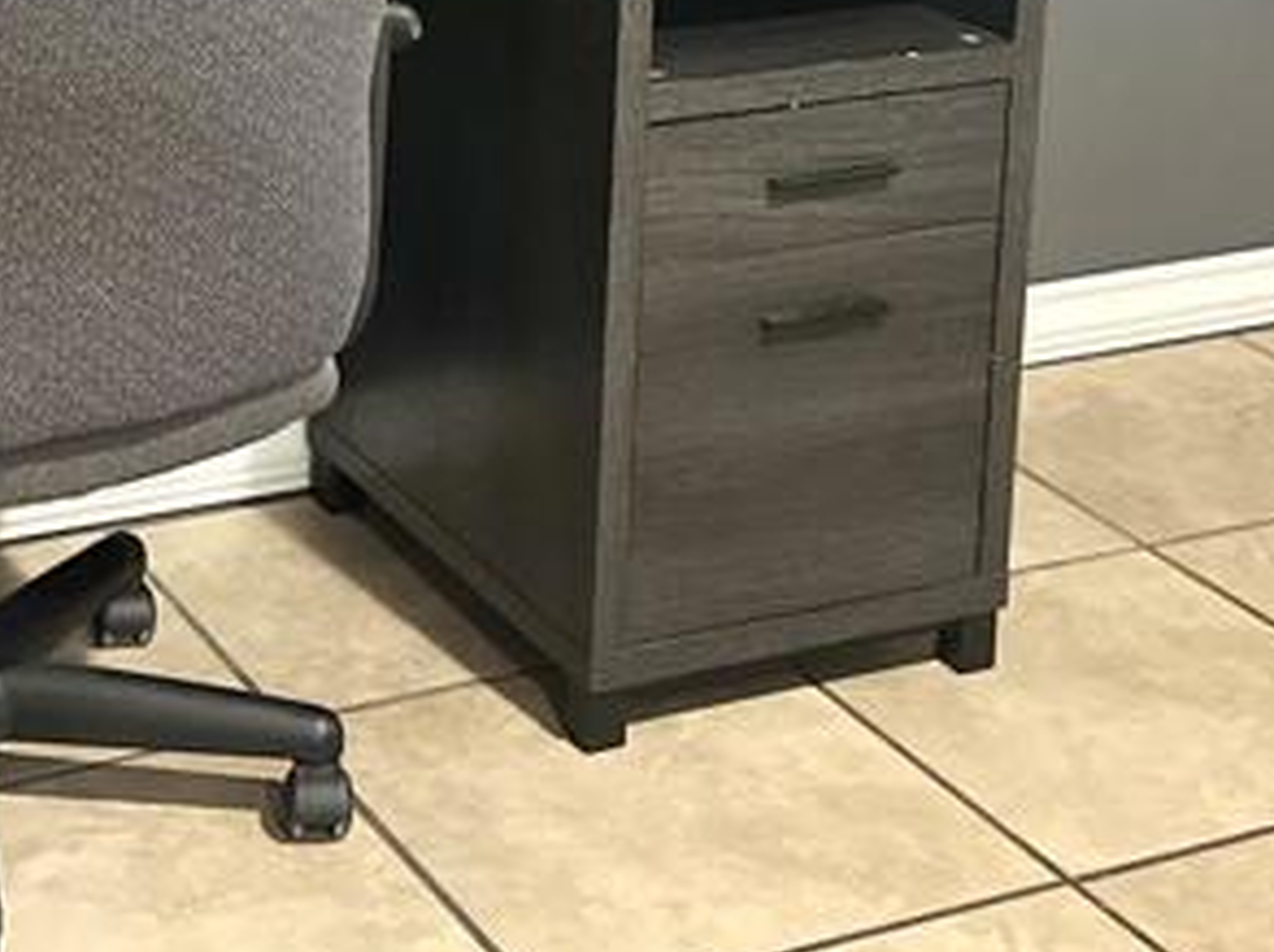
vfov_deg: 16.7
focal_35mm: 84
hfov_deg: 23.1
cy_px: -204
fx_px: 3088
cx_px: 365
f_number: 1.78
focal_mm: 6.86
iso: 1000
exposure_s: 1/30
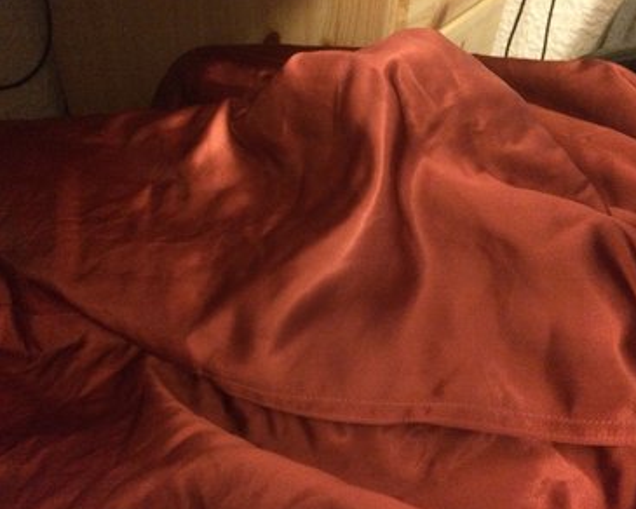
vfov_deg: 47.1
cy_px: 256
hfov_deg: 57.2
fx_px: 584
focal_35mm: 31
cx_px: 319
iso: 2000
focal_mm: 4.15
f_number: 2.2
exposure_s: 1/17
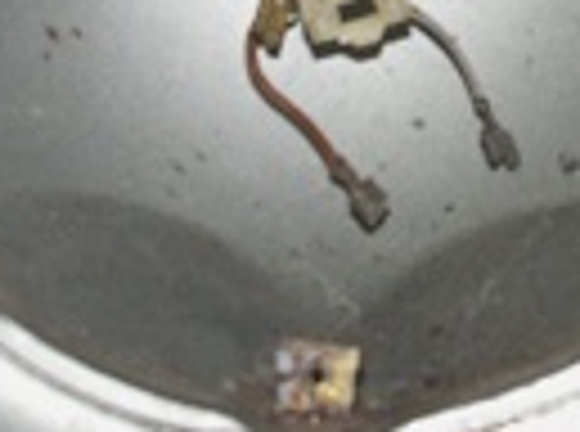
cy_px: -160
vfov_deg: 12.4
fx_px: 1921
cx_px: 420
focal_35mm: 115
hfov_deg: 17.1
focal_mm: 5.86
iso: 160
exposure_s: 1/40
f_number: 2.8
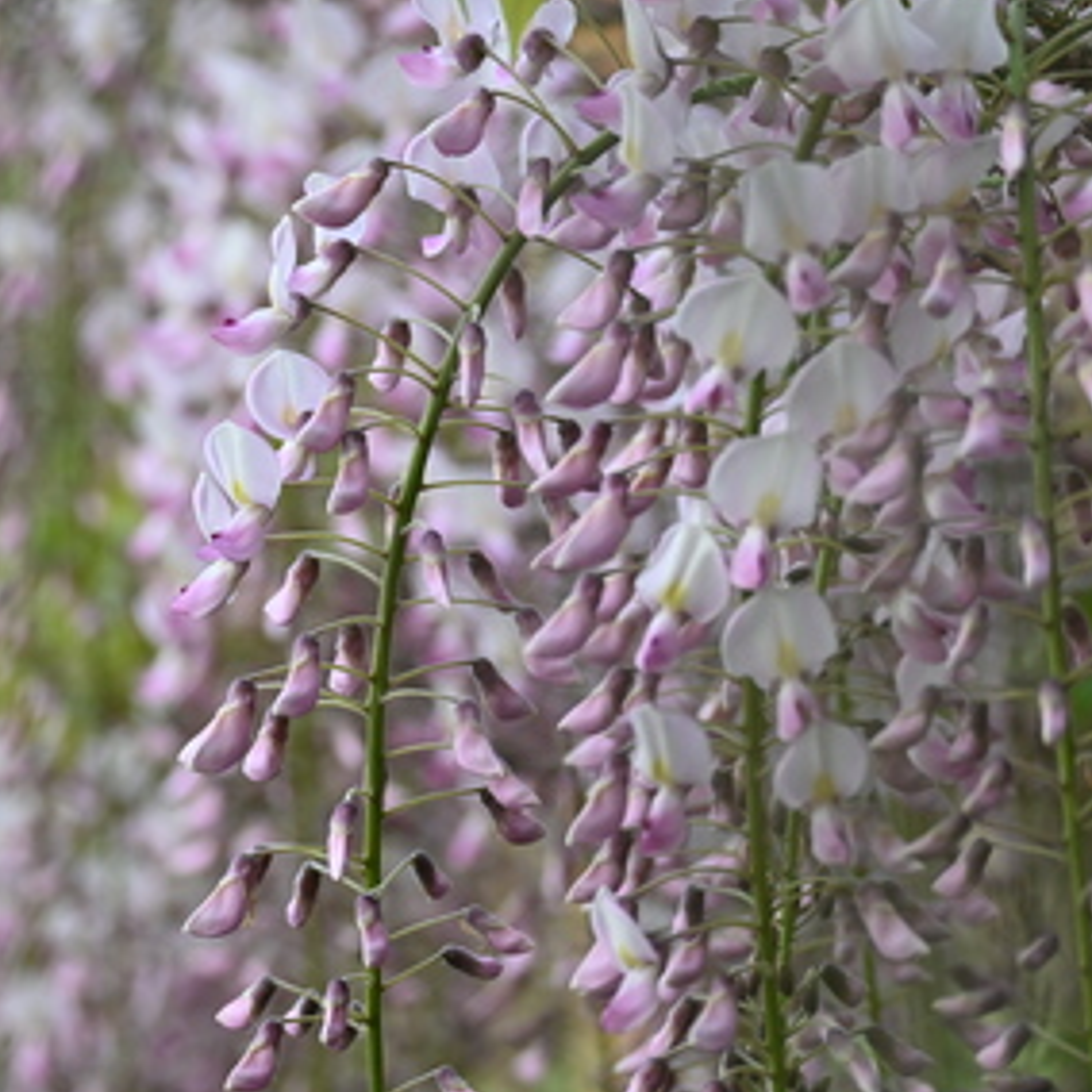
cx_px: 496
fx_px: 7673
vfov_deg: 8.1
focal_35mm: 215
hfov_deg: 8.1
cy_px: 571
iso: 1000
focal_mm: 104
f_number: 5
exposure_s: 1/500
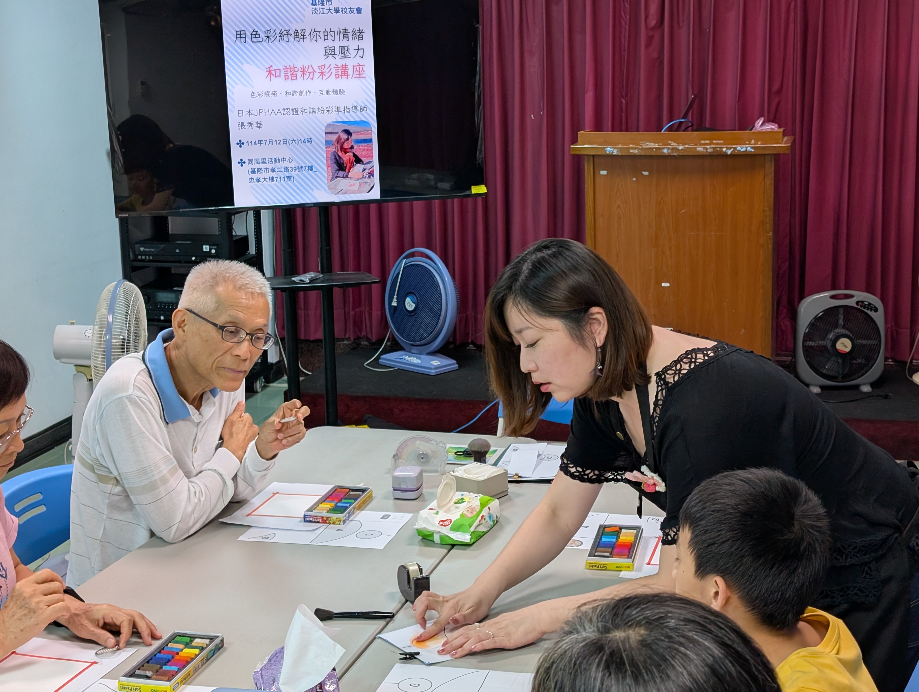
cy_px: 346
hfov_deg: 38.9
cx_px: 460
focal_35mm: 49
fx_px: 1303
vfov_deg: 29.7
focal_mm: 6.9
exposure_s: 1/120
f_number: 1.68
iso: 167
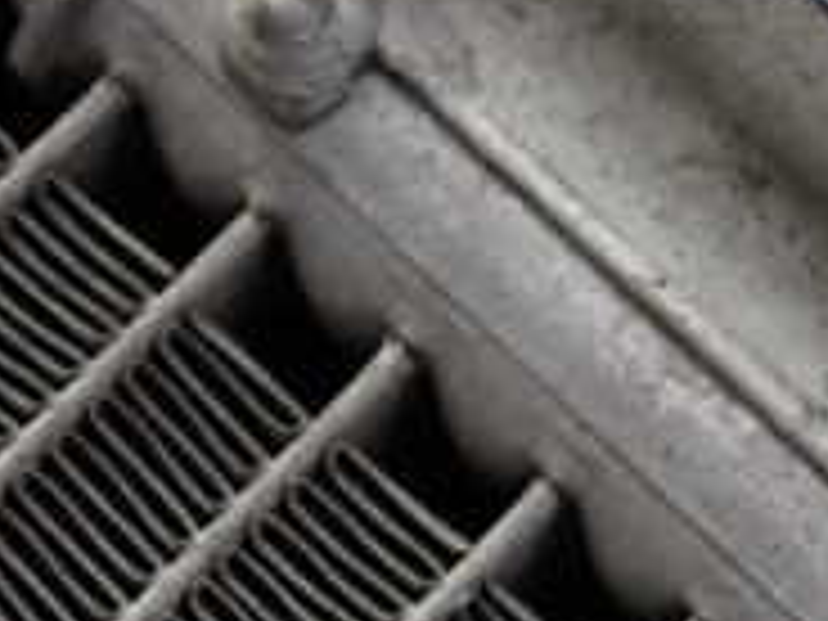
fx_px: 4210
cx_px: 1152
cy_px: 153
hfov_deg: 10.9
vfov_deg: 8.4
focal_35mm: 176
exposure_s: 1/160
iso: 100
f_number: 3.3
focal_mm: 9.65
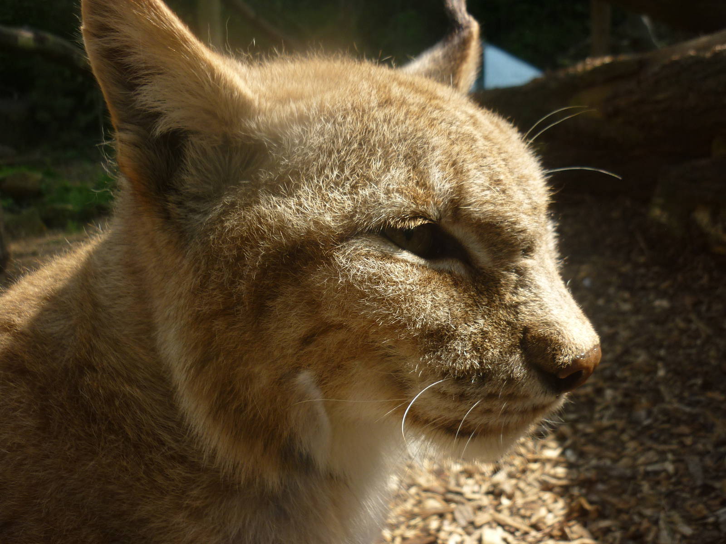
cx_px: 363
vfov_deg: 42.9
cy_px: 272
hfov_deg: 55.4
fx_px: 692
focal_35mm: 33
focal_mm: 5.5
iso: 80
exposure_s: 1/320
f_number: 2.8
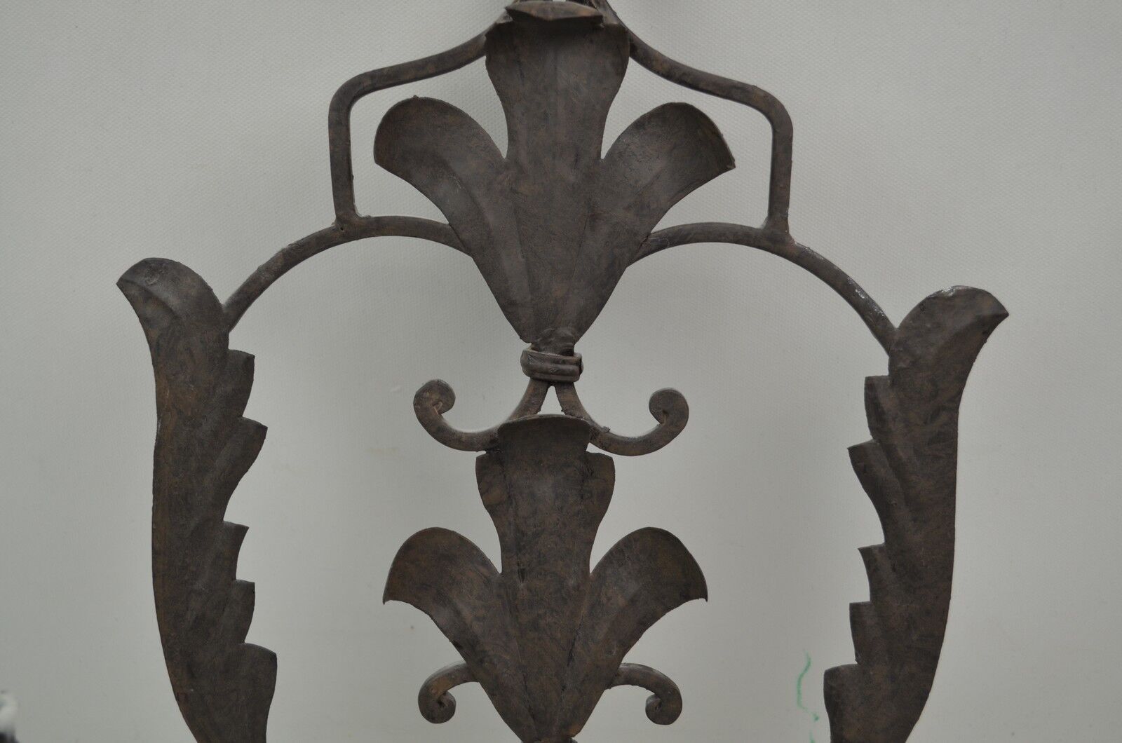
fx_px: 1586
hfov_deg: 39.0
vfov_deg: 26.4
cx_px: 561
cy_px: 372
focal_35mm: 51
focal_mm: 34
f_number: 5
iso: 400
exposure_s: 1/100
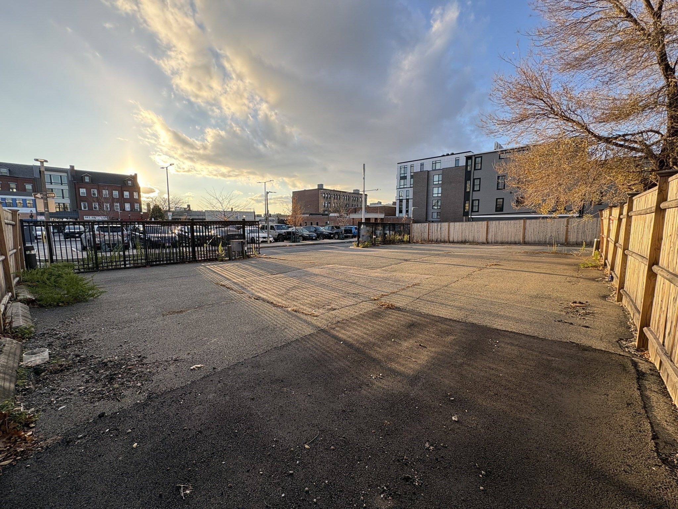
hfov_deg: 102.1
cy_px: 254
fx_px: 274
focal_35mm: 14
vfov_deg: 85.7
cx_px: 339
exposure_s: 1/352
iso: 40
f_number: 2.2
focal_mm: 2.22
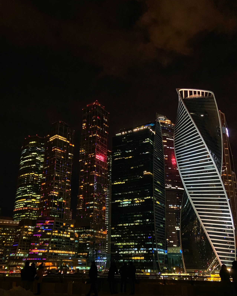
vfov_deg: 55.3
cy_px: 176
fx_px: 281
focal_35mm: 32
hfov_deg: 45.8
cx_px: 111
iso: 500
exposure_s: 1/33
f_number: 1.8
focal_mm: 4.25
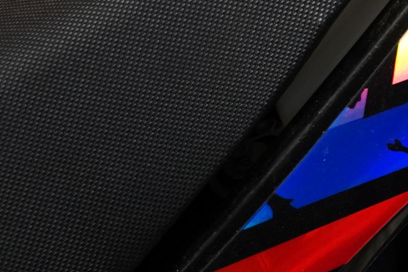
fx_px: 963
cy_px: 130
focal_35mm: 85
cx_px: 657
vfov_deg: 16.1
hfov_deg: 19.8
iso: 2000
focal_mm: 26
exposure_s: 1/60
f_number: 4
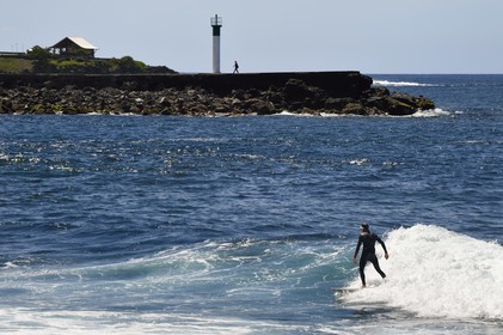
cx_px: 252
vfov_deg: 6.9
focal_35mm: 200
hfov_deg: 10.3
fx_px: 2792
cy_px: 168
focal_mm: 200
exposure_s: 1/400
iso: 200
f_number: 16
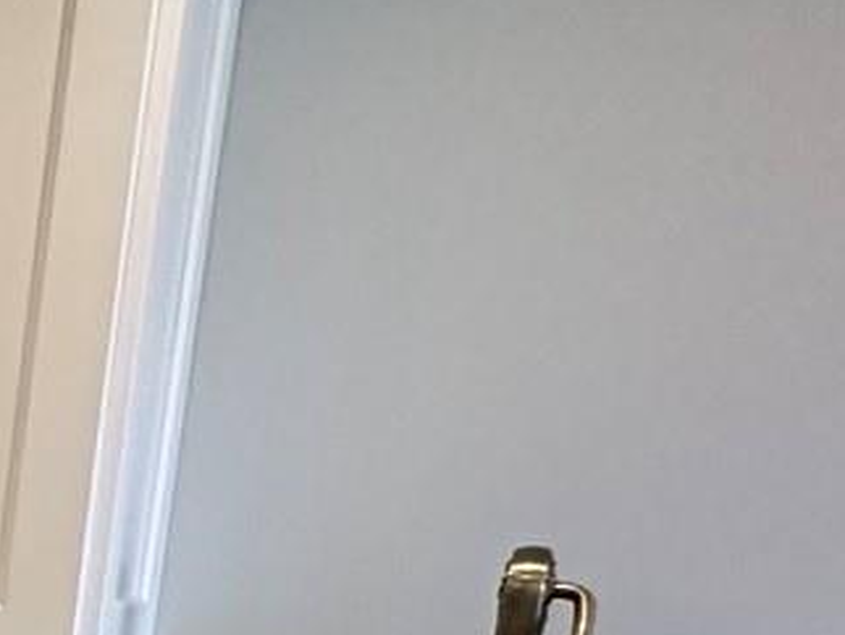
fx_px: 2174
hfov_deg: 13.6
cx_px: -1330
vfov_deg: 15.2
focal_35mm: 89
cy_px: 994
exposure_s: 1/120
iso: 250
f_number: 2.2
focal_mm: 2.22
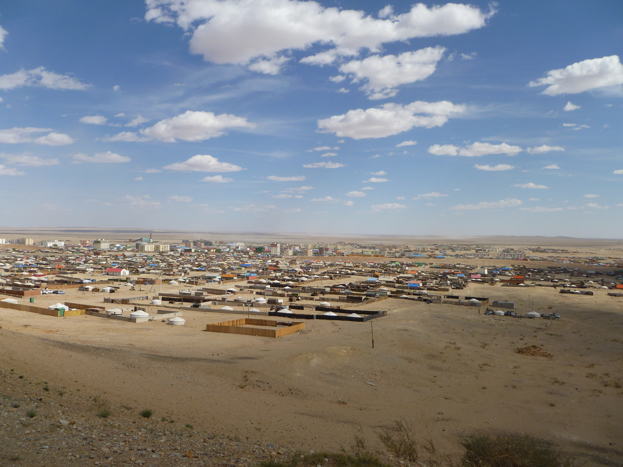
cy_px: 234
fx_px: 504
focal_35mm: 28
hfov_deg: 63.4
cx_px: 312
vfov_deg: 49.7
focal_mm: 5
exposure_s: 1/160
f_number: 10
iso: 80
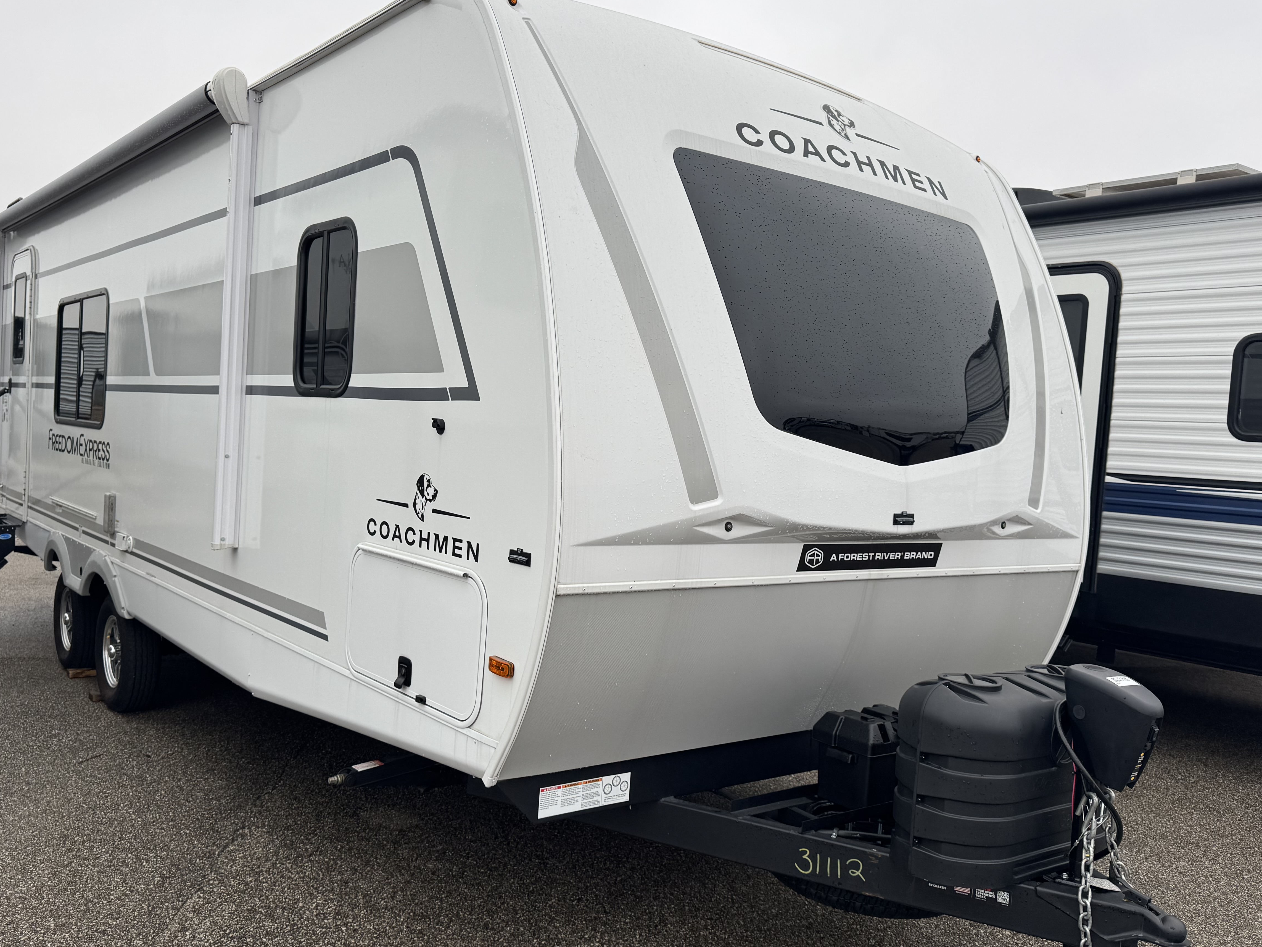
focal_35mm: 30
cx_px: 588
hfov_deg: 59.9
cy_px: 486
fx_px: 1094
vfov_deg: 46.8
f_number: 1.78
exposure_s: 1/664
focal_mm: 6.76
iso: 80
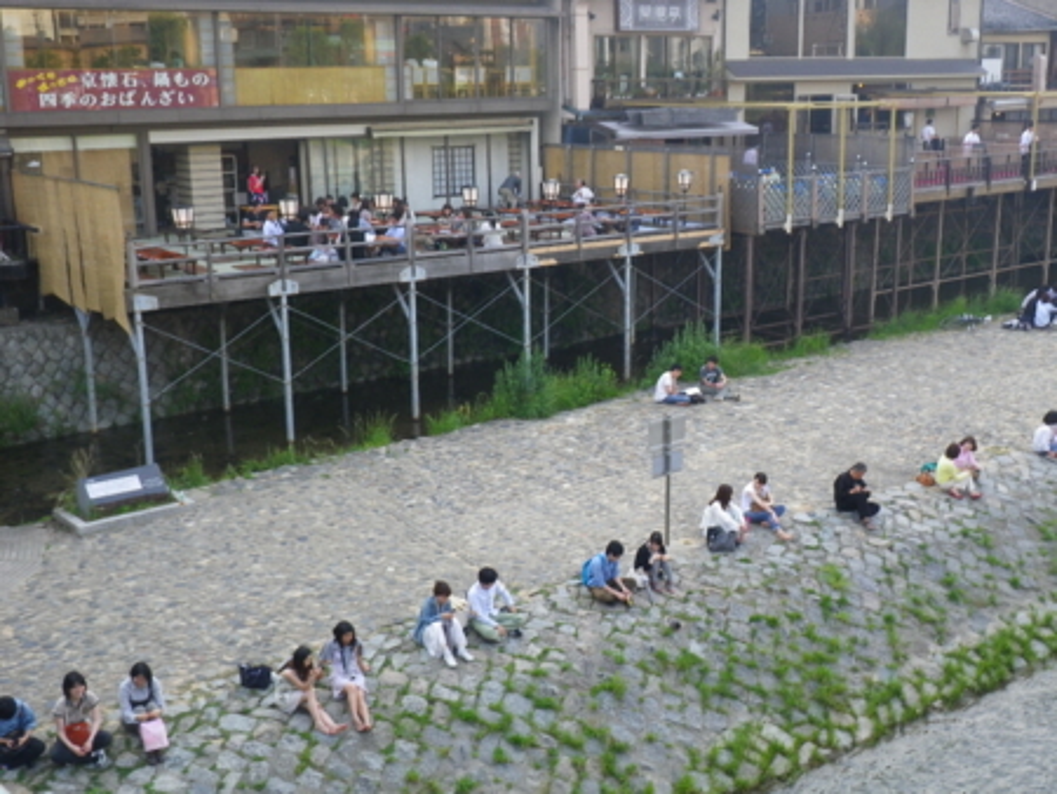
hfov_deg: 44.8
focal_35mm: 42
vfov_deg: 34.4
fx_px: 1283
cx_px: 528
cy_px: 397
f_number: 5
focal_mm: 7.5
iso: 80
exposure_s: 1/60
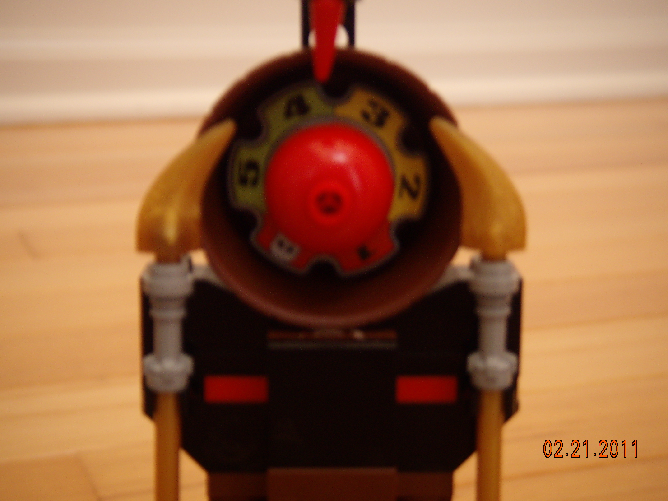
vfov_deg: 22.3
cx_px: 334
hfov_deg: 29.4
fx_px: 1274
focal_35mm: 66
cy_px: 250
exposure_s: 1/6.29
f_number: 3.9
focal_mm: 11
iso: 100
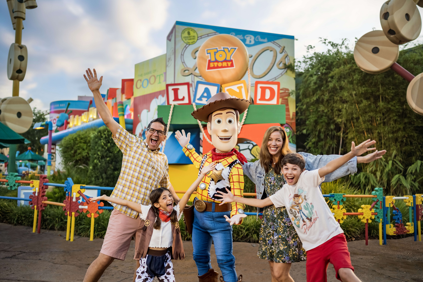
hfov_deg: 54.4
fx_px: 411
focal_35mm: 35
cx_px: 212
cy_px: 141
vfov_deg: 37.9
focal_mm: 35
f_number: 2
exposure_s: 1/400
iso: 2000
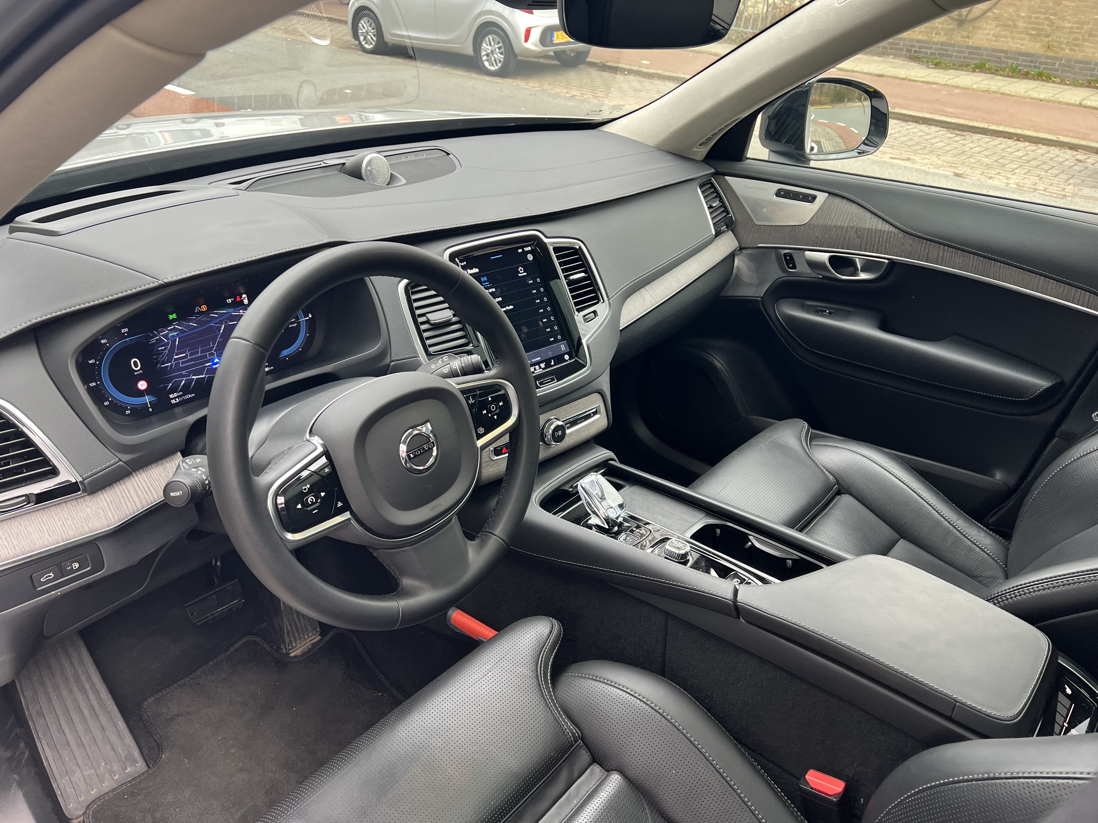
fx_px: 825
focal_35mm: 26
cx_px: 549
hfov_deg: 67.3
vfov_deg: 53.1
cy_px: 412
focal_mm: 5.7
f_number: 1.5
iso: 100
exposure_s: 1/121
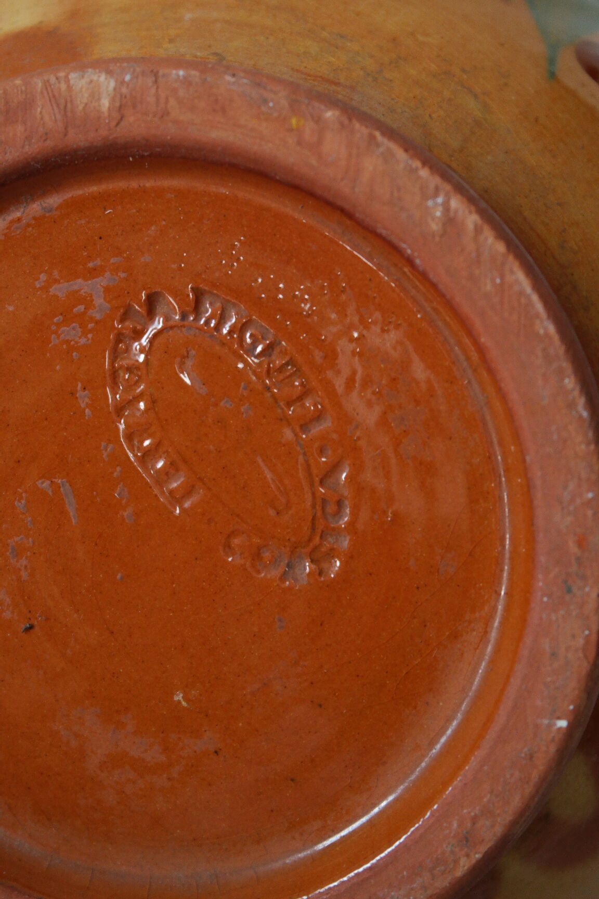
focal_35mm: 77
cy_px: 450
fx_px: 1922
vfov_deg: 26.3
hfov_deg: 17.7
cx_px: 300
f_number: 6.3
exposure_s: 1/30
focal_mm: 50
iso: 800
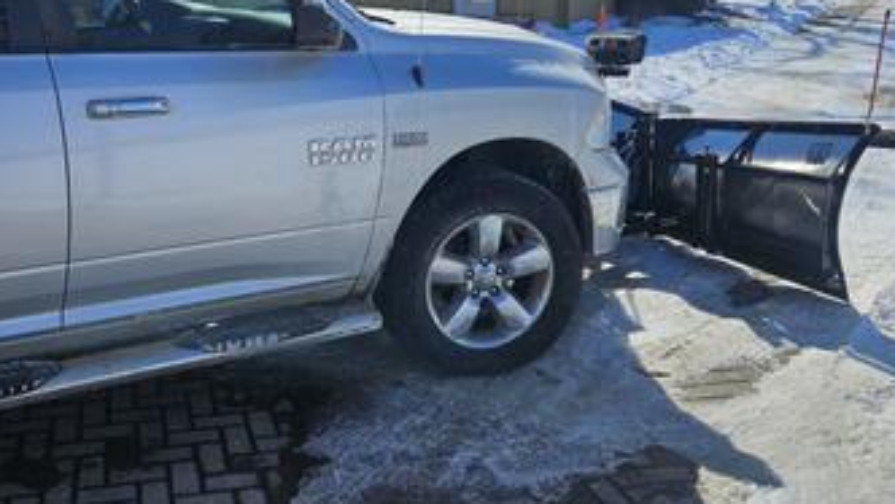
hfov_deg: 51.3
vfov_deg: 30.8
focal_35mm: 38
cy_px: 135
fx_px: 902
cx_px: 267
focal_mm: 5.4
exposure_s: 1/4210
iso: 25
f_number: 1.8
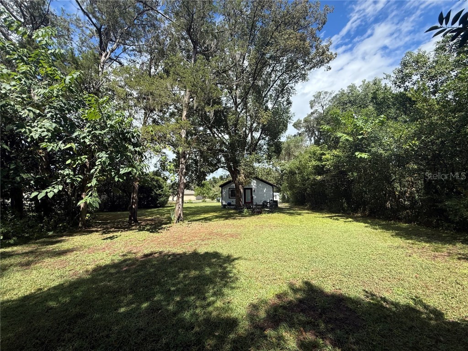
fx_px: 189
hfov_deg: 102.1
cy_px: 176
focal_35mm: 14
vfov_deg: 85.7
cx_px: 234
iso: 50
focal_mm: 2.22
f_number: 2.2
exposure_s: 1/1033
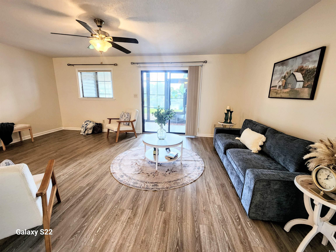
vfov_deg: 89.9
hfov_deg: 106.2
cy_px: 126
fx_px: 126
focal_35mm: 13
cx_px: 168
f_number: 2.2
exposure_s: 1/60
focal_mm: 2.2
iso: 250
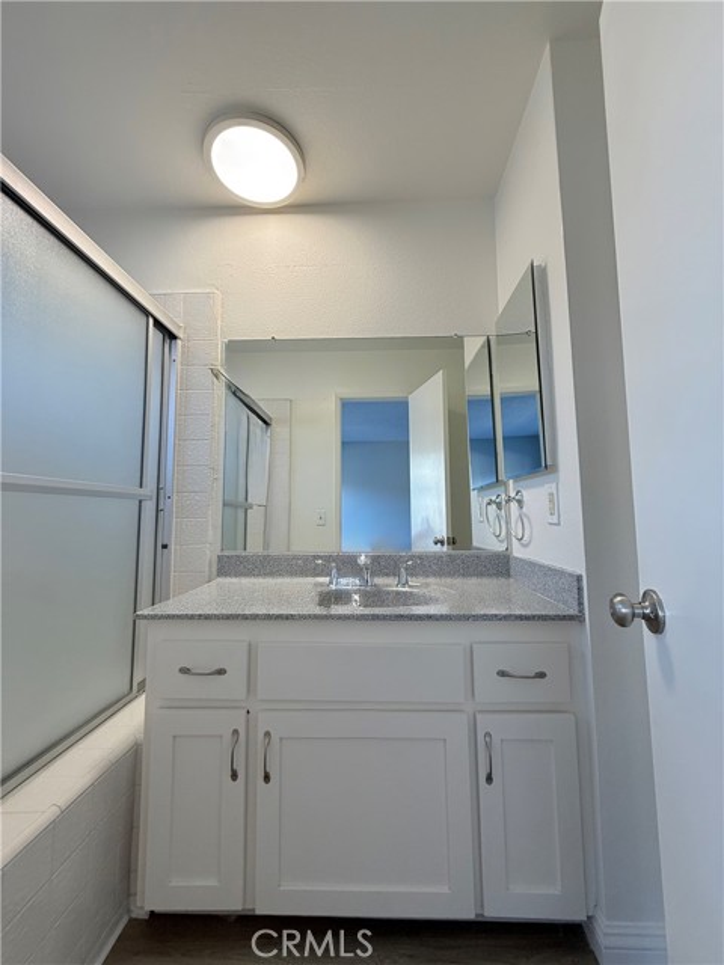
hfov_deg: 85.7
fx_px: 390
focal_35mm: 14
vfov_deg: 102.1
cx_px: 362
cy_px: 482
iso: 125
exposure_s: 1/120
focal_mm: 2.22
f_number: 2.2
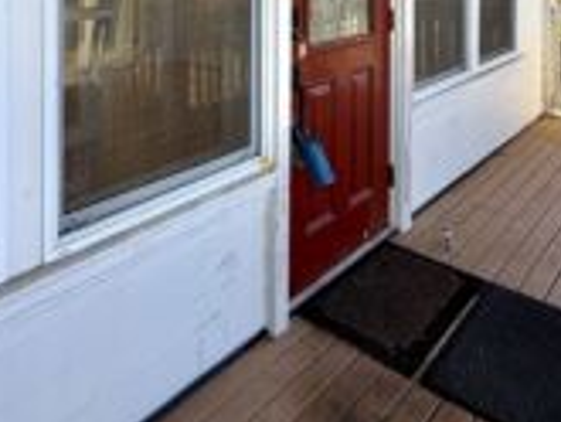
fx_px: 551
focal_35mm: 34
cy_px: -41
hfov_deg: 52.4
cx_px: 167
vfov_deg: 35.8
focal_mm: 2.22
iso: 50
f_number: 2.2
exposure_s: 1/296
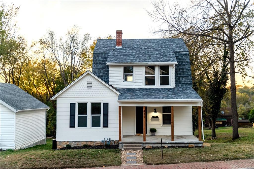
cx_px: 127
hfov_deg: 50.7
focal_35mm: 38
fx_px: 268
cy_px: 84
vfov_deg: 35.0
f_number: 2.8
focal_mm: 38
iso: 160
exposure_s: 1/400
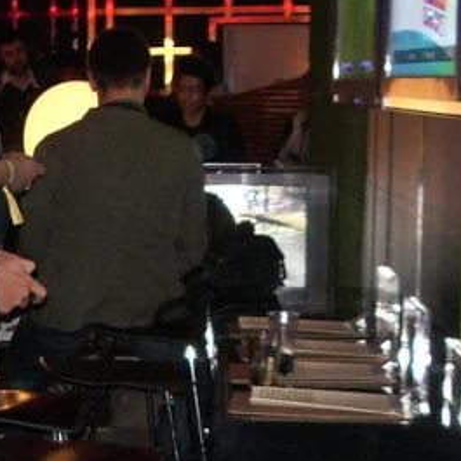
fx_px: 1688
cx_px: 19
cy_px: 398
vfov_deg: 15.4
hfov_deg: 15.3
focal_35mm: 112
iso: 200
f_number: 2.6
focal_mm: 5.8
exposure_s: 1/15
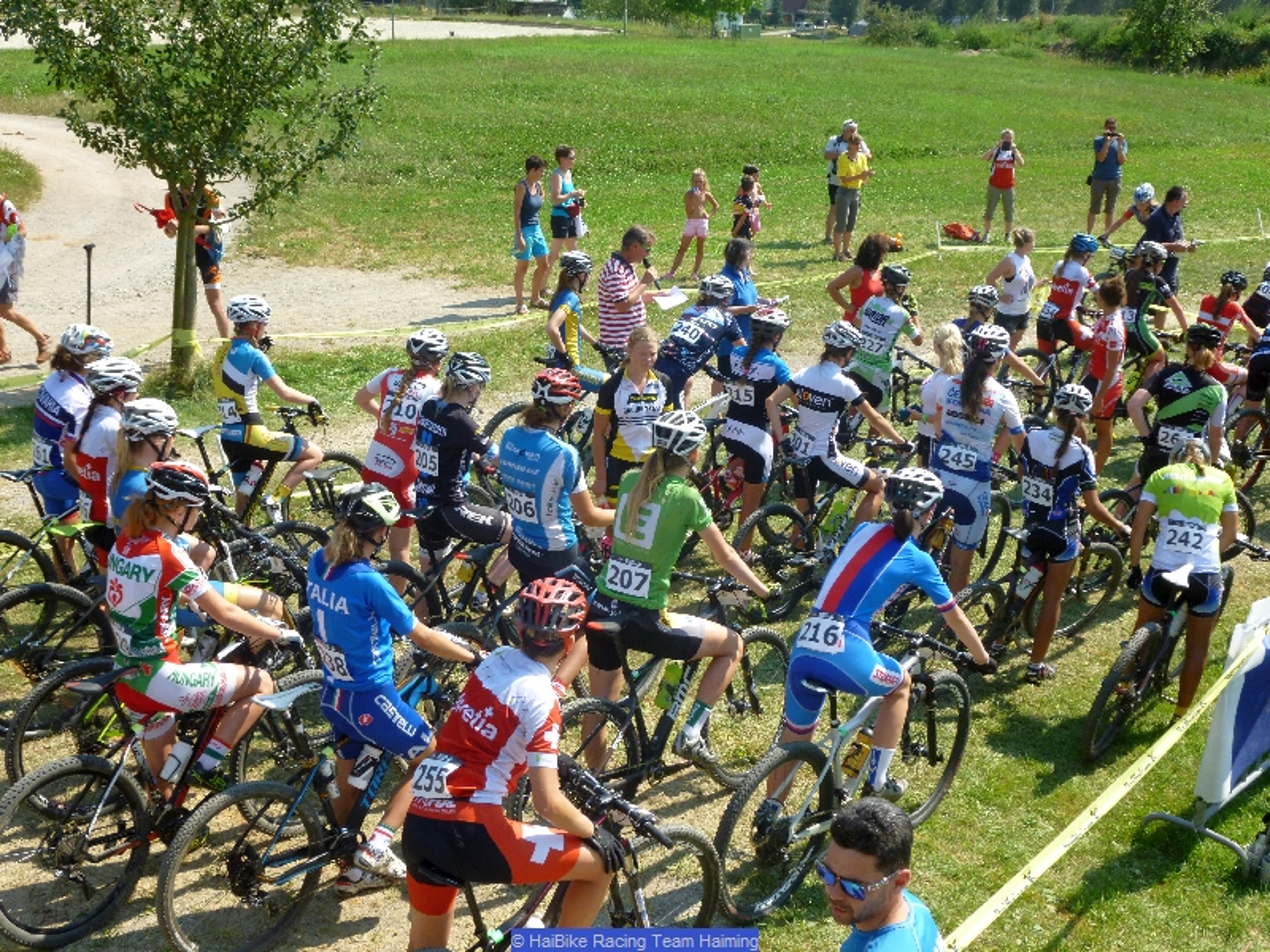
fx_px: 1504
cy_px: 476
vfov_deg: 35.1
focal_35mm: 41
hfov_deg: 45.8
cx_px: 635
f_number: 3.8
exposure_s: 1/400
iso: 100
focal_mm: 7.4
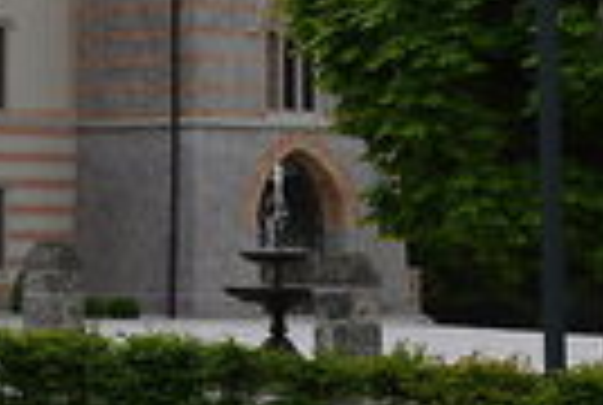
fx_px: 2807
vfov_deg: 8.1
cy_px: -151
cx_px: -338
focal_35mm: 167
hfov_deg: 11.7
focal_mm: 25
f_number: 5.6
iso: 200
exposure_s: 1/800
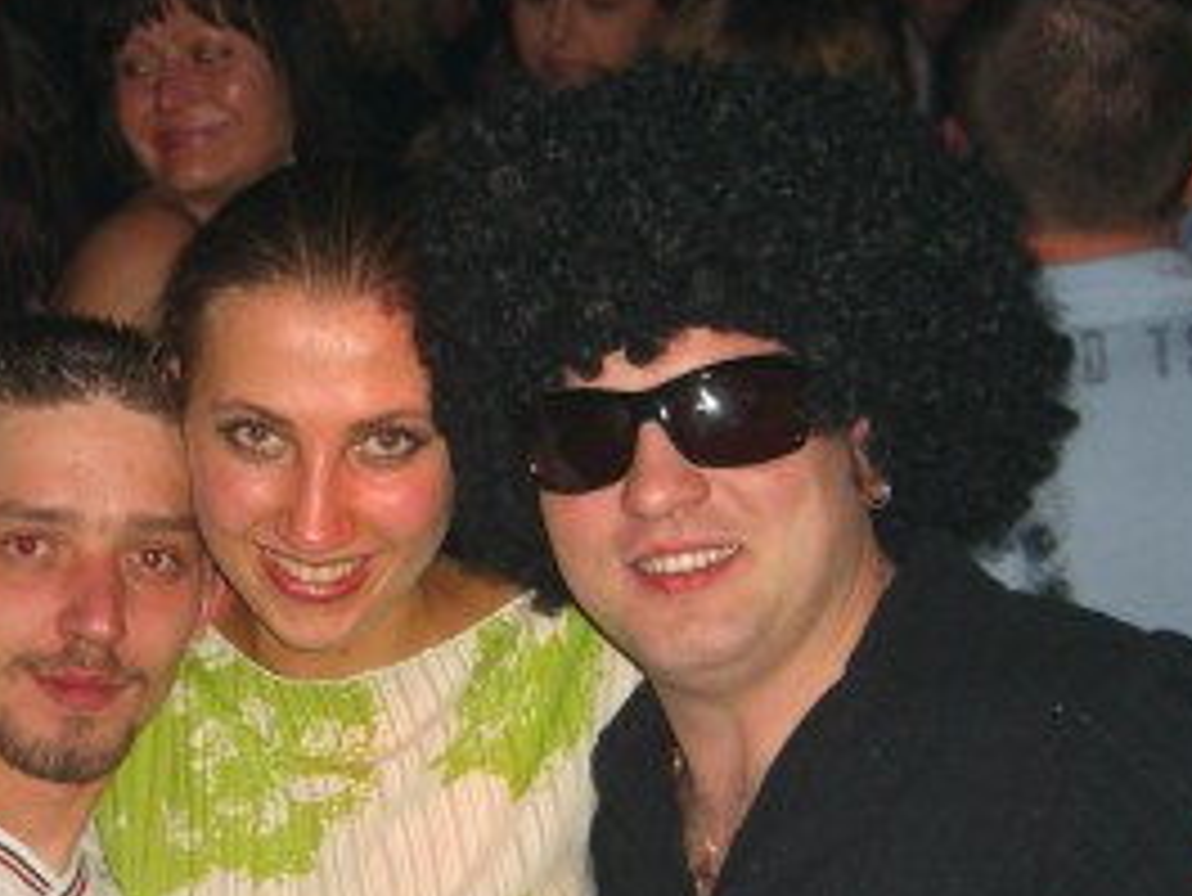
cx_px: 373
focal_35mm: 86
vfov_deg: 17.1
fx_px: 2963
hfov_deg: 22.6
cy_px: 671
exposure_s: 1/60
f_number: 2.8
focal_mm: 7.9
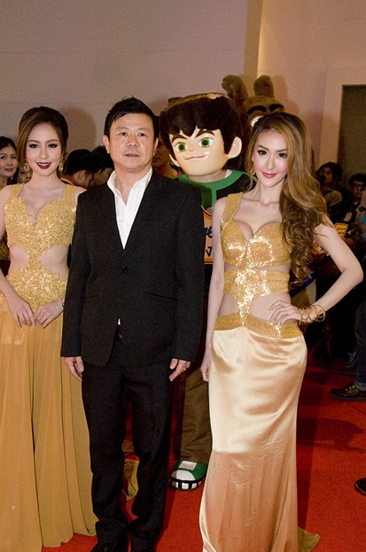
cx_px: 148
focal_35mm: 53
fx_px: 805
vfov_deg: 37.8
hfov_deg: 25.6
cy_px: 312
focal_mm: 29
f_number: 5.6
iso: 1600
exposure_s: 1/125
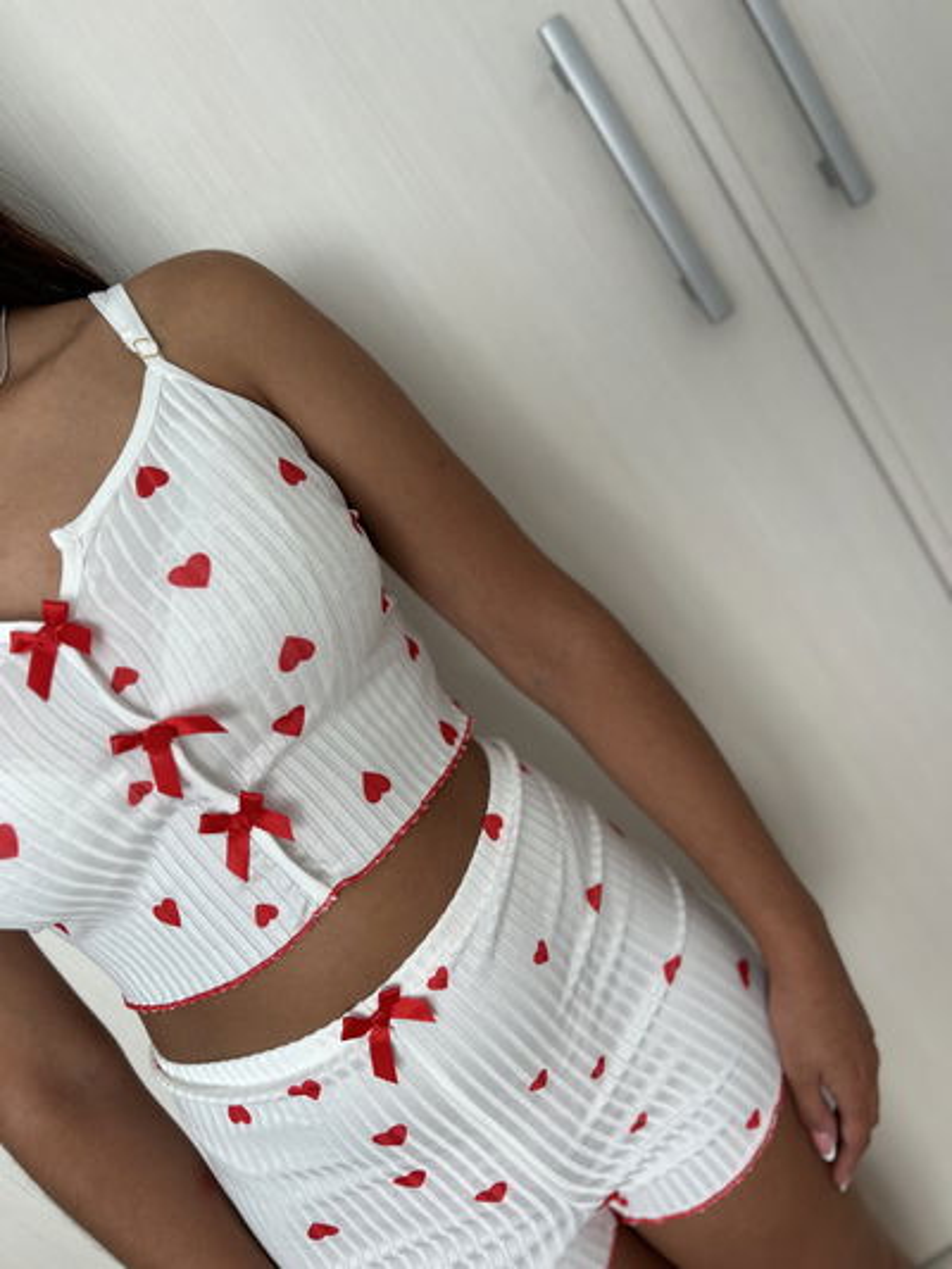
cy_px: 634
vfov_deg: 67.3
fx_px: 953
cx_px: 476
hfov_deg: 53.1
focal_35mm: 26
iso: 40
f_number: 1.5
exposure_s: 1/172
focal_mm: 5.7
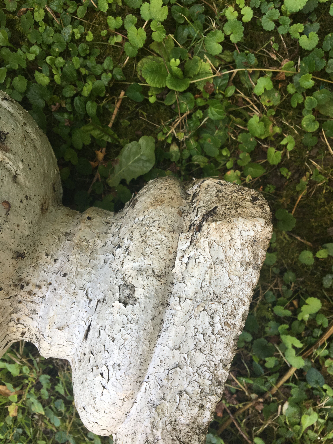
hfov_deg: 48.2
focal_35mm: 29
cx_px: 166
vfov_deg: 61.7
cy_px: 222
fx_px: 372
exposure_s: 1/100
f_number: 2.2
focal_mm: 4.15
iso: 40
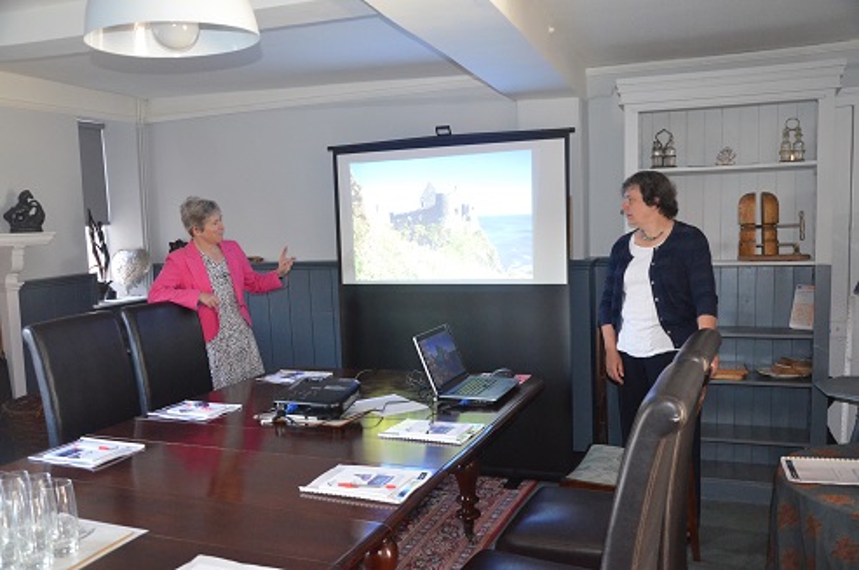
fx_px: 750
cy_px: 285
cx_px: 430
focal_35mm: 32
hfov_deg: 59.6
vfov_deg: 41.6
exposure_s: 1/60
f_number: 3.8
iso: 3200
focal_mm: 21
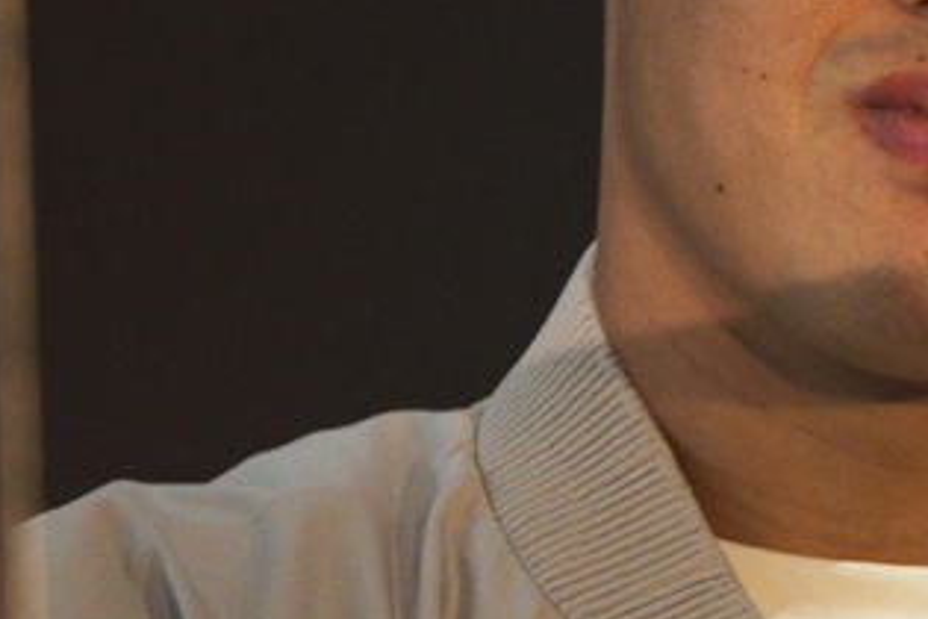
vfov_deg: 0.9
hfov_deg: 1.4
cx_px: 1520
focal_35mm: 1522
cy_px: 342
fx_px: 39231
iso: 2500
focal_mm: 400
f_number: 4
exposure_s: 1/500
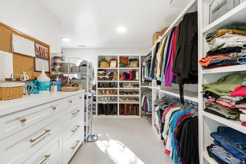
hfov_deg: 96.0
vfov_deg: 73.2
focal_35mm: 16
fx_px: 111
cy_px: 82
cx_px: 123
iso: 1600
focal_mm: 16.2
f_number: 7.1
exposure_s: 1/1600
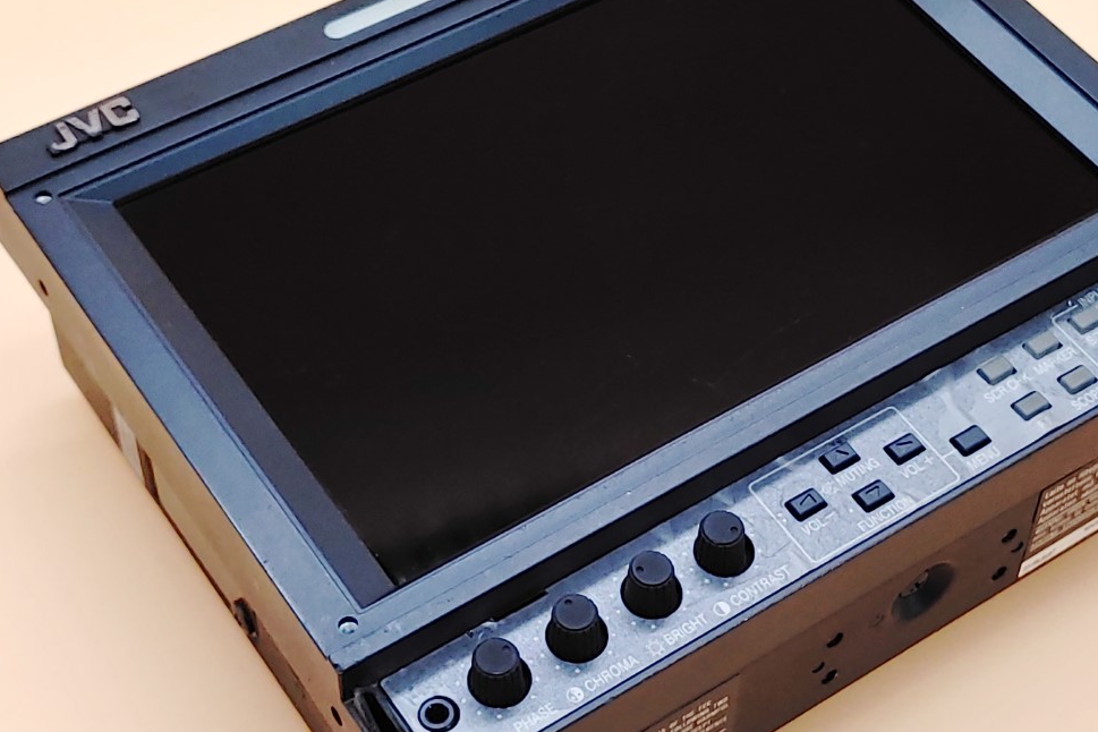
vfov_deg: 20.0
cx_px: 629
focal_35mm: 68
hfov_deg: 29.6
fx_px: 2074
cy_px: 380
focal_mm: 4.36
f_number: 1.8
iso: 100
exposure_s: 1/120
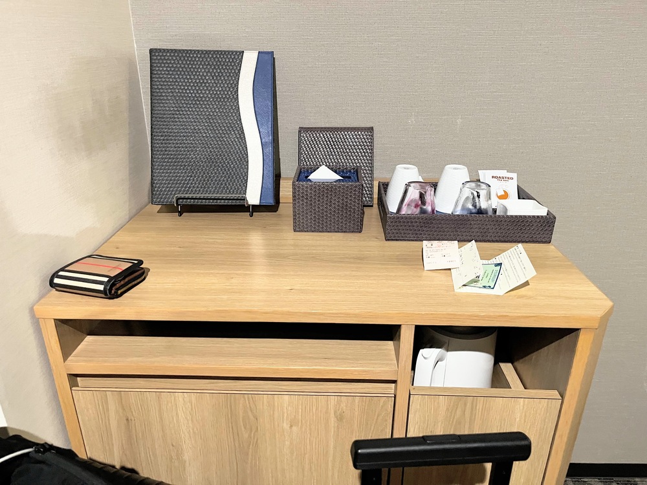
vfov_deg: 53.1
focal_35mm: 26
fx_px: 486
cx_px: 324
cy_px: 242
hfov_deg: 67.3
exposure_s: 1/40
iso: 640
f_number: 1.6
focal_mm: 5.1
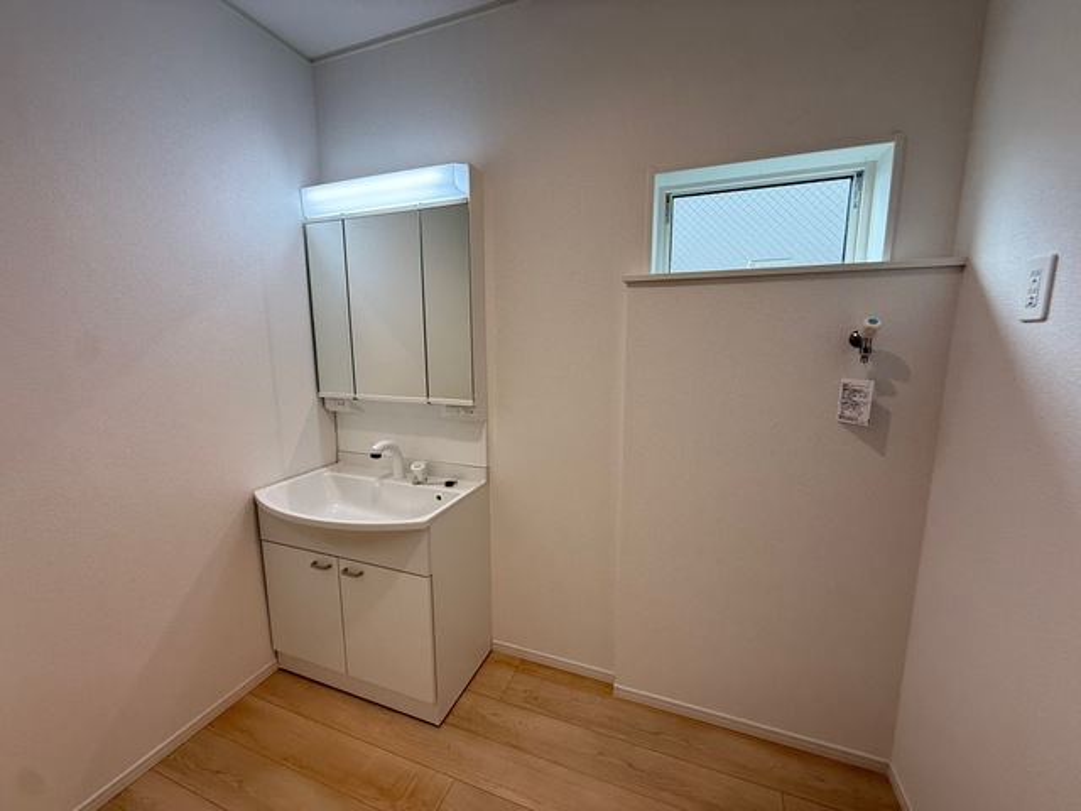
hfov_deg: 102.1
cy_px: 406
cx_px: 540
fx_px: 437
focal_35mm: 14
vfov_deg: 85.7
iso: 250
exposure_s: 1/100
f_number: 2.2
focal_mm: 2.22
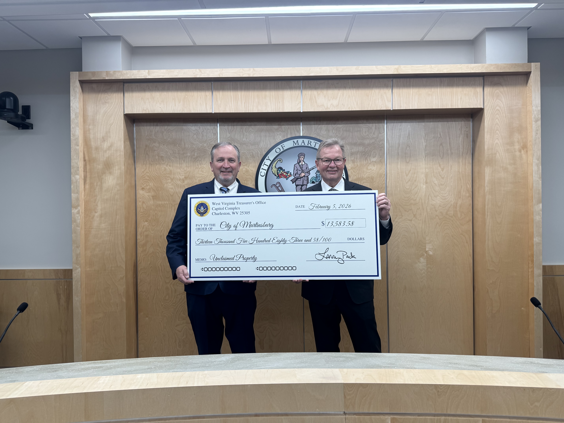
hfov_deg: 71.6
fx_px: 391
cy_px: 212
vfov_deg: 56.8
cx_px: 282
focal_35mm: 24
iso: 80
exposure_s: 1/120
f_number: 1.78
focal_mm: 6.76
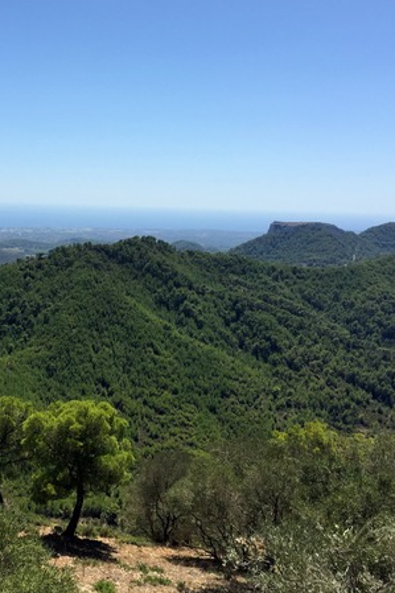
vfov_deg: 45.4
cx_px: 89
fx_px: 708
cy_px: 291
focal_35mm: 43
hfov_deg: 30.5
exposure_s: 1/2198
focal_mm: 4.15
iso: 32
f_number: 2.2
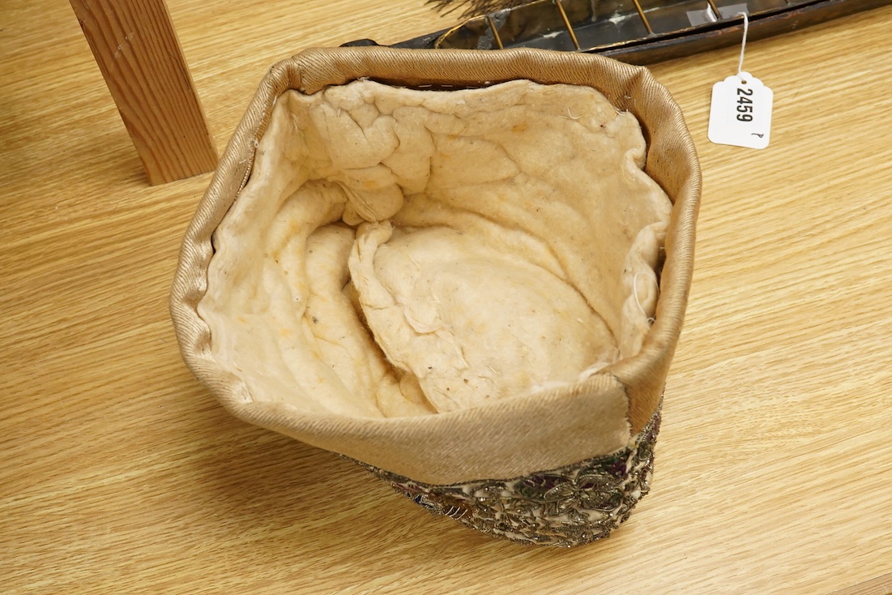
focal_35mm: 46
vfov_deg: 29.2
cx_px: 449
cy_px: 292
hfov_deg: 42.7
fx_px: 1140
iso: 2500
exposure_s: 1/160
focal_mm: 30
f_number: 10
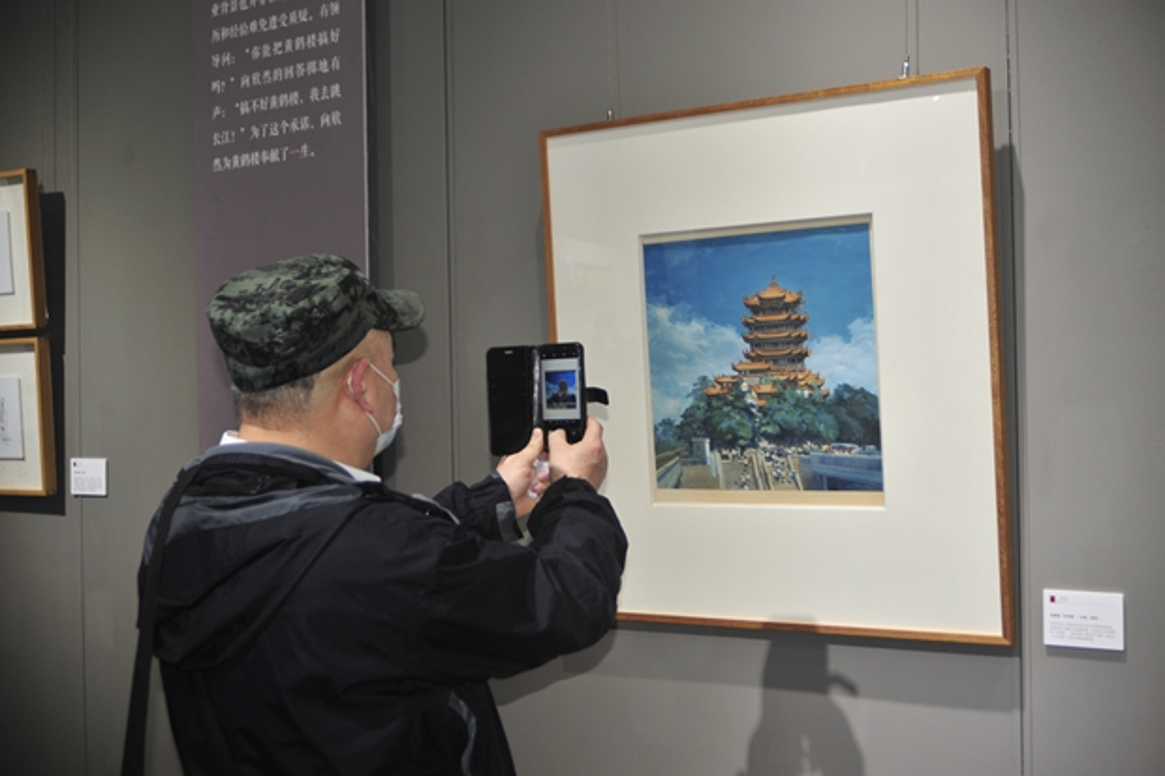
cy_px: 388
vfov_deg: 27.0
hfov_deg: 39.6
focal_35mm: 50
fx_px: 1618
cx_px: 582
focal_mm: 50
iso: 400
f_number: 4.5
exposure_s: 1/60
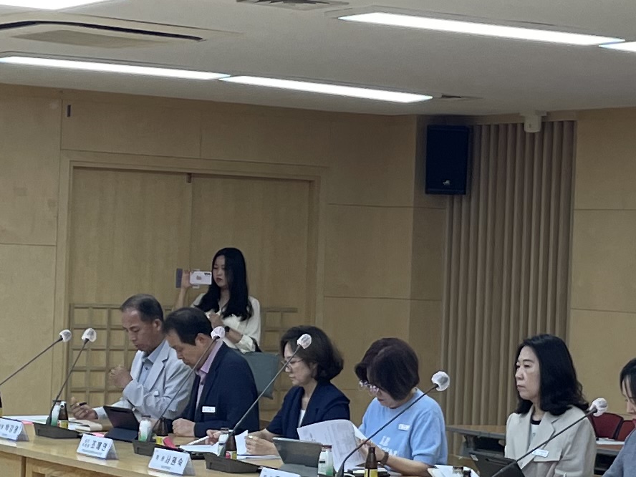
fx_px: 2168
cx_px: 315
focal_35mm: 118
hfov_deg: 16.7
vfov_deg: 12.6
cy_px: 276
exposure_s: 1/120
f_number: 1.6
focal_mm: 4.2
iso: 50
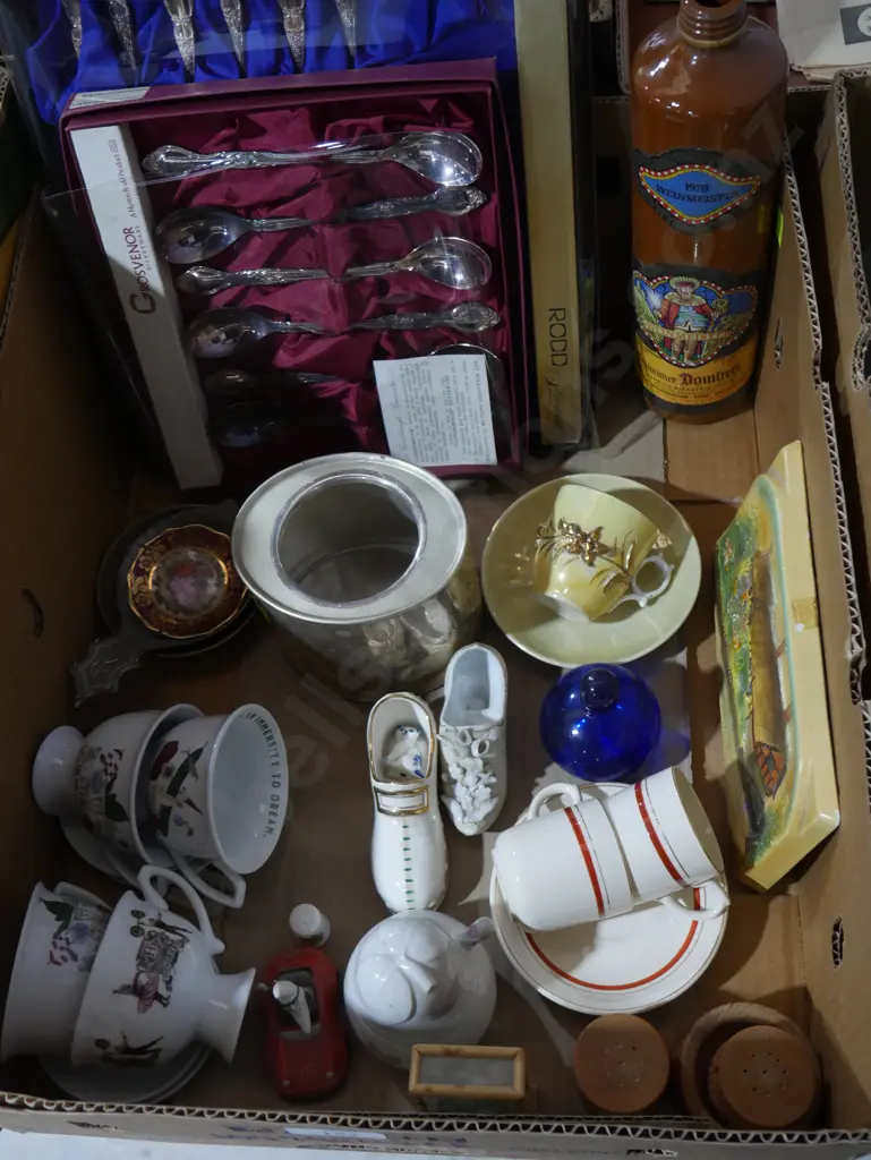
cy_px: 580
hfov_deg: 36.0
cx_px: 436
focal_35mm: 40
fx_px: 1341
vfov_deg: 46.8
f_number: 4.4
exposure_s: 1/60
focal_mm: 20
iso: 1000
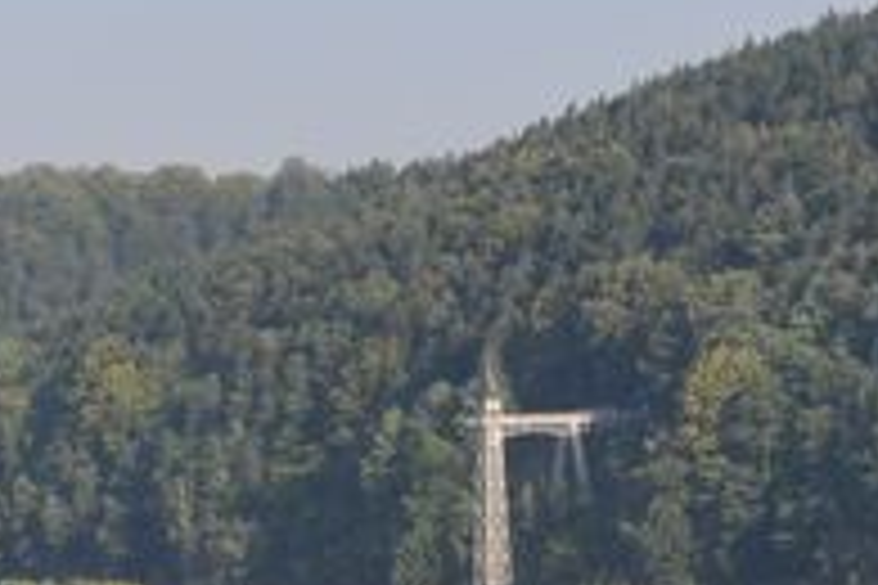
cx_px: -108
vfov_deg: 5.4
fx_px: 6146
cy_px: 860
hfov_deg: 8.1
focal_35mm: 252
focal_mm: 32
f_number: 9
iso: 320
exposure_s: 1/500
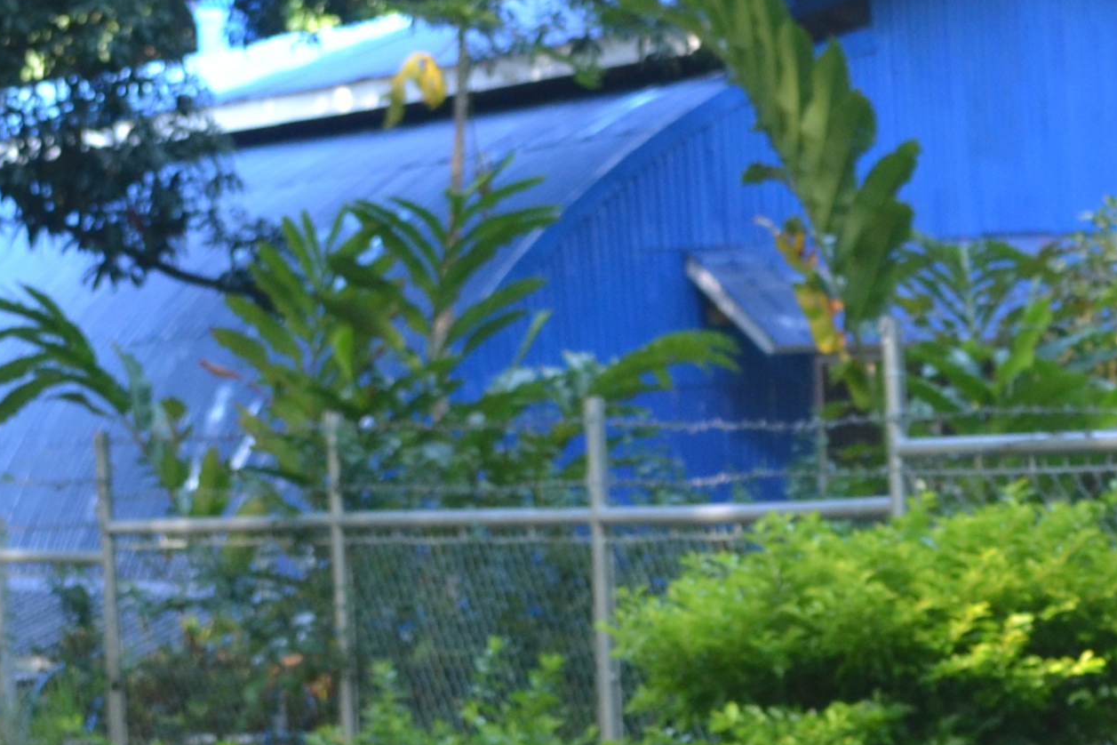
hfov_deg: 11.4
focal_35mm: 176
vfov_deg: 7.7
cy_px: 853
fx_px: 5460
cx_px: 1341
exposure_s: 1/100
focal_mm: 32
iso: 400
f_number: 5
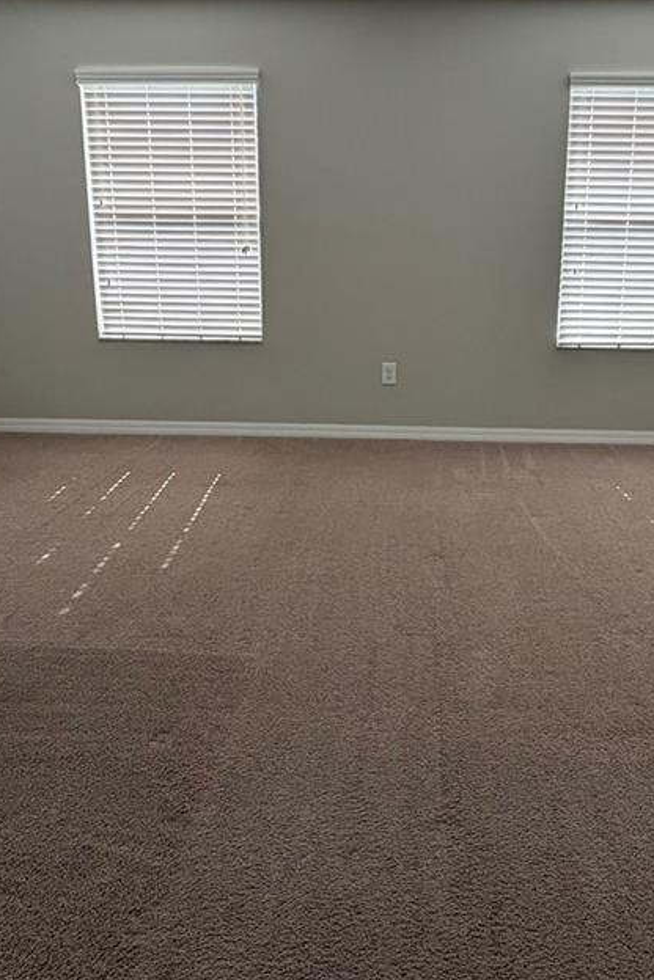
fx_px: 763
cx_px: 410
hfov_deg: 46.0
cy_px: 402
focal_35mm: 28
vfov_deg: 65.0
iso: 160
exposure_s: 1/121
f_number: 2.2
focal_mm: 2.22
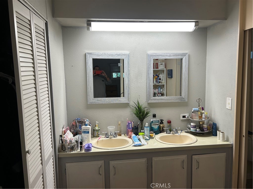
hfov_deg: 67.3
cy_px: 94
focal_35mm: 26
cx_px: 126
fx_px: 190
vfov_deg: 53.1
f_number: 1.5
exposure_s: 1/120
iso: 50
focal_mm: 5.7
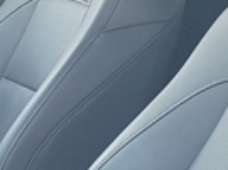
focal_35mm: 154
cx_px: -179
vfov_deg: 9.4
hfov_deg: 11.9
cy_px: 242
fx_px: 1013
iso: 100
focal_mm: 4.32
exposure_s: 1/100
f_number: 2.4
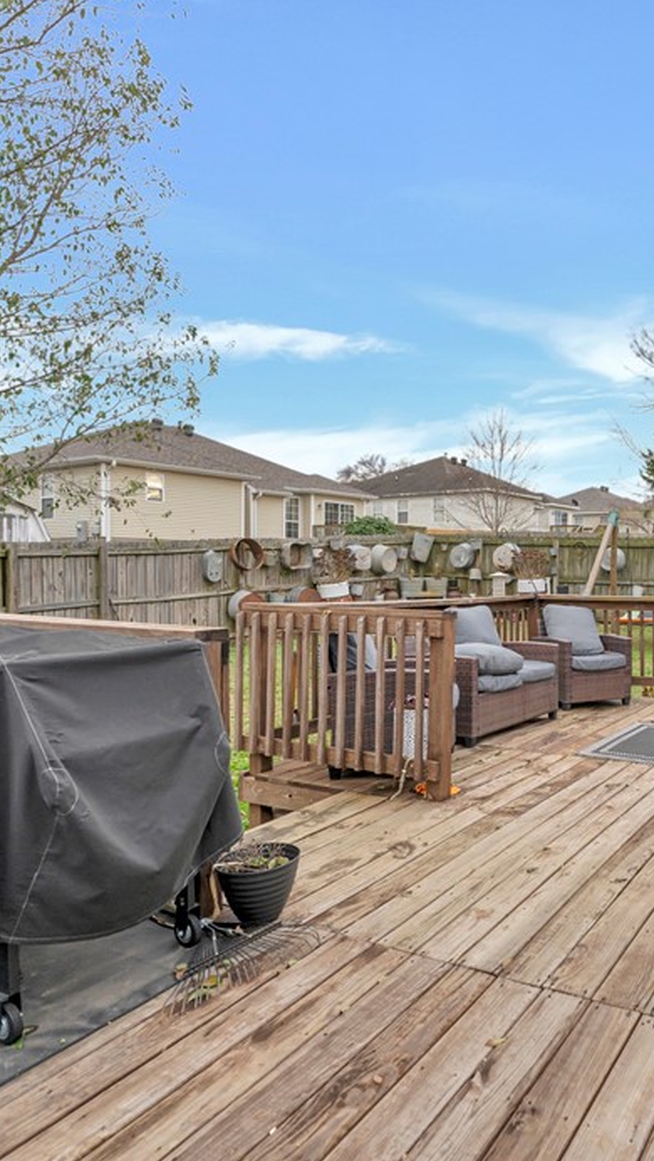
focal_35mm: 23
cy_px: 572
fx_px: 708
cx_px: 574
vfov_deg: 78.7
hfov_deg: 45.5
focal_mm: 14
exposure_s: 1/40
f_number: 4
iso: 200
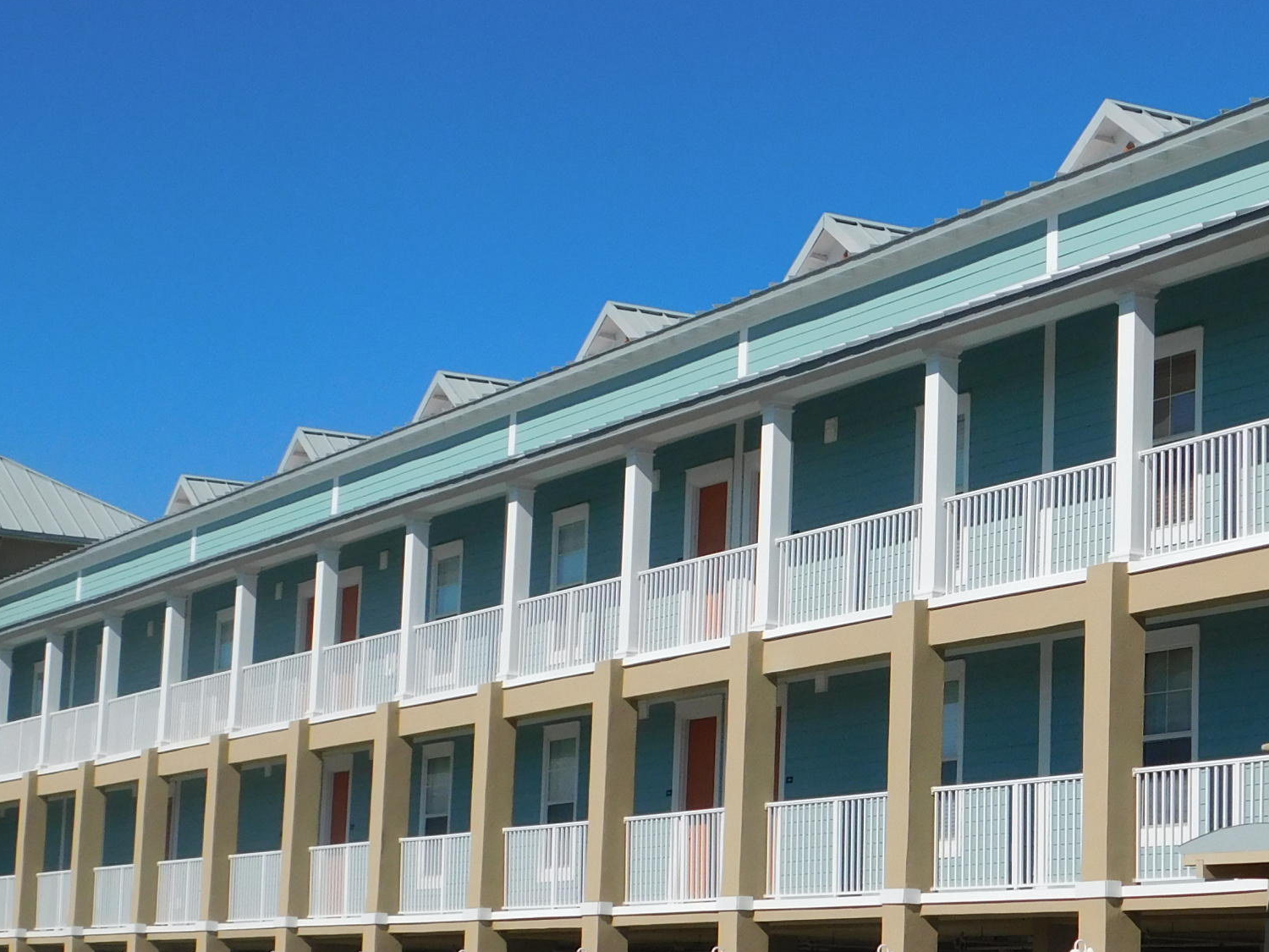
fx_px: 2933
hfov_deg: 24.1
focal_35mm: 80
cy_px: 601
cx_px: 981
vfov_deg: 18.4
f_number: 7.2
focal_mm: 7.1
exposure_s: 1/640
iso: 125
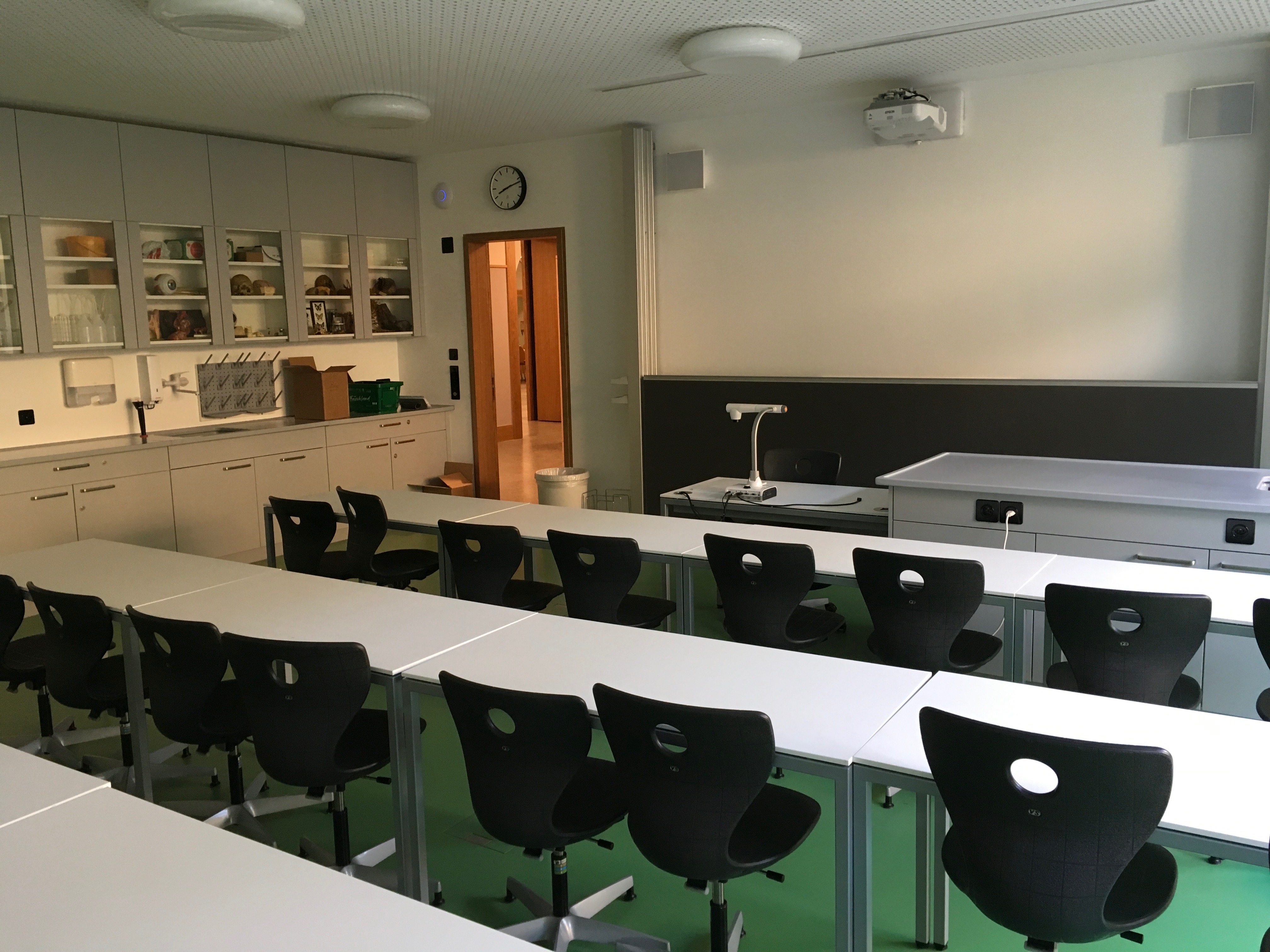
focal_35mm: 29
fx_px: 1064
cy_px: 476
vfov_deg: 48.2
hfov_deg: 61.7
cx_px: 635
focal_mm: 4.15
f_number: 2.2
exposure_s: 1/33
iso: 125
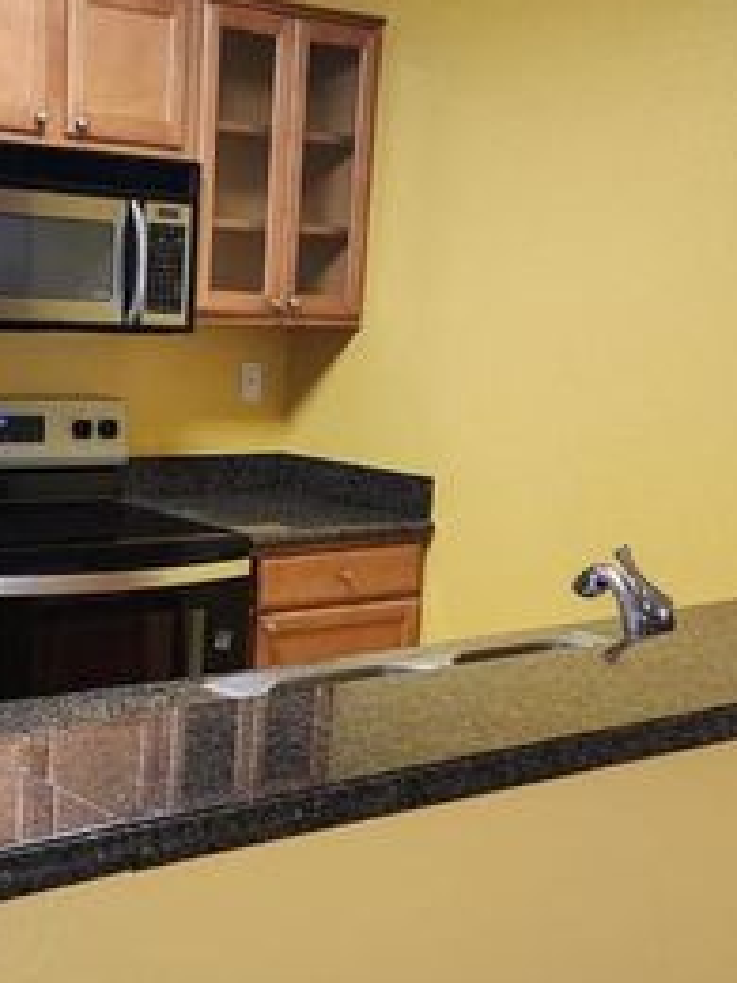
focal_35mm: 59
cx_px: 257
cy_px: 656
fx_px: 1675
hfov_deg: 24.7
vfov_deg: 32.4
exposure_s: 1/120
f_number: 1.8
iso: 320
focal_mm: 6.4
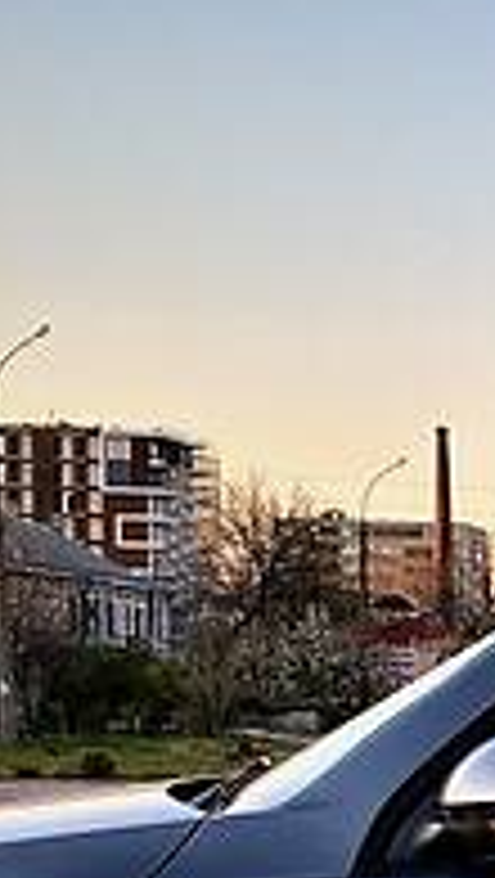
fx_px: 2701
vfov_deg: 17.9
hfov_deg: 9.6
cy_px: 932
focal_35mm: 116
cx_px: 1062
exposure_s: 1/376
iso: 32
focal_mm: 4.2
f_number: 1.8
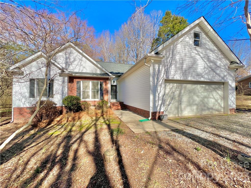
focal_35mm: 13
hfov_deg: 106.2
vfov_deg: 89.9
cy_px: 94
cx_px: 126
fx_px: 94
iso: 32
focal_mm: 1.57
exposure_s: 1/1508
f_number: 1.8
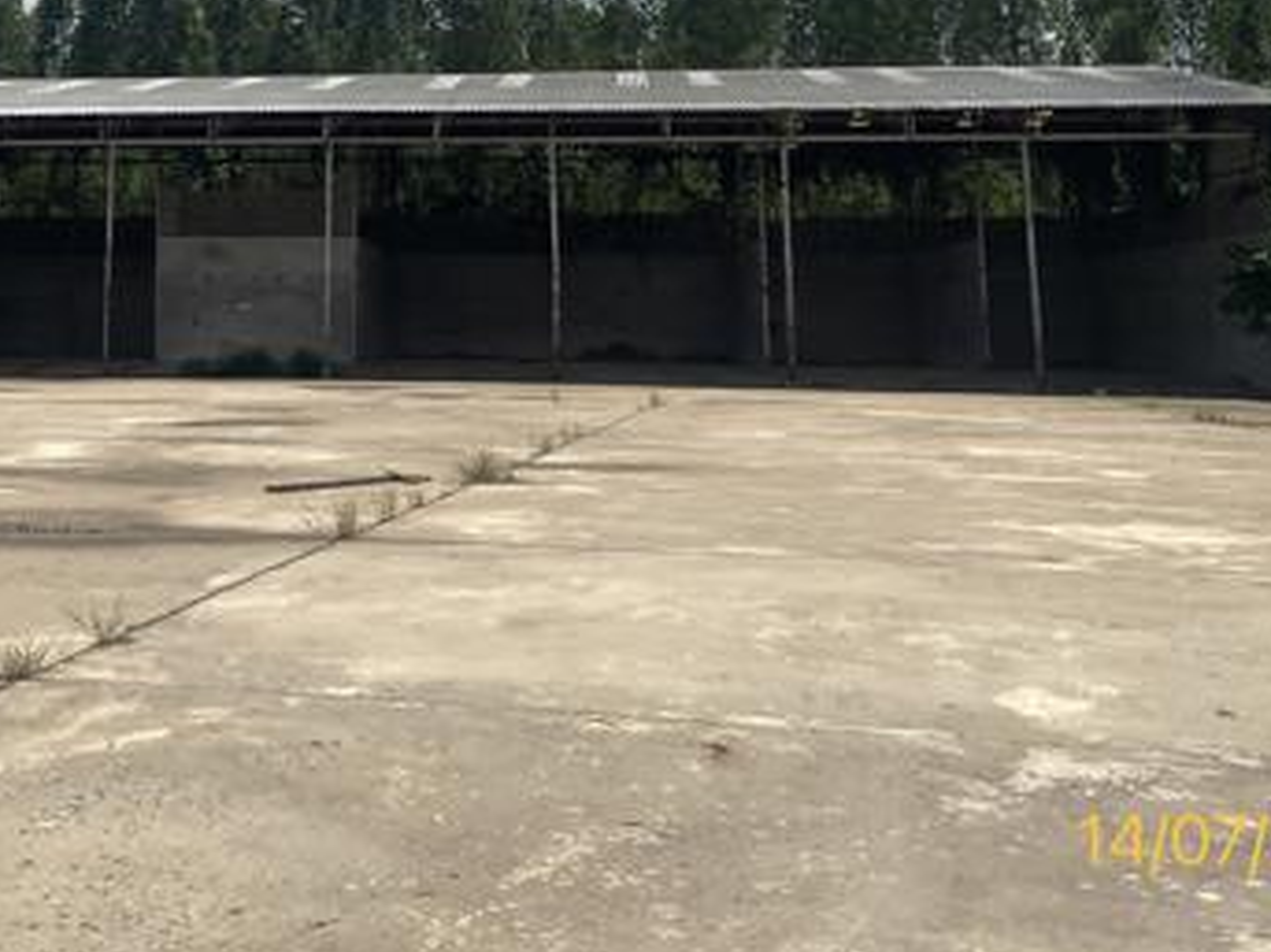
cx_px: 319
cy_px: 57
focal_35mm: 50
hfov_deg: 37.3
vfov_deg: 27.8
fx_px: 1835
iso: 32
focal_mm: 4.2
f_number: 1.6
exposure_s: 1/7813
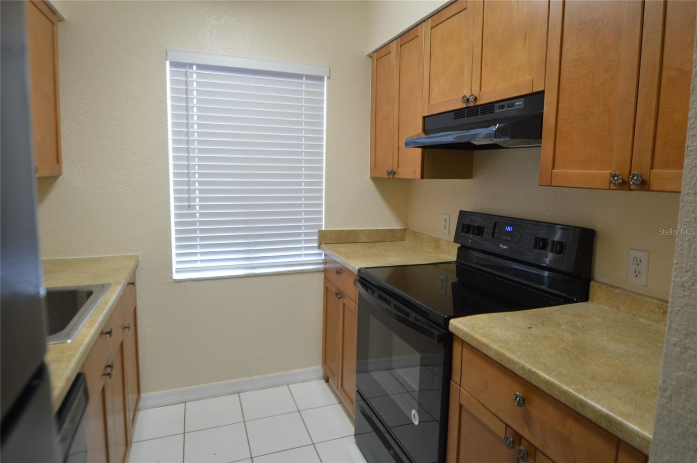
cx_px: 348
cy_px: 232
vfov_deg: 59.4
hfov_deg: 81.3
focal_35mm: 21
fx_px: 406
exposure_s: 1/60
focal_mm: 14
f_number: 3.8
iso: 500
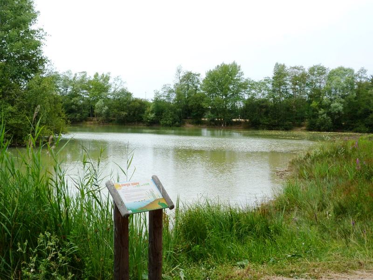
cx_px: 186
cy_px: 140
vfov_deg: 34.3
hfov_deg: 44.8
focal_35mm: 42
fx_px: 453
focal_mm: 7.6
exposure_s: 1/500
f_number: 3.2
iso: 125
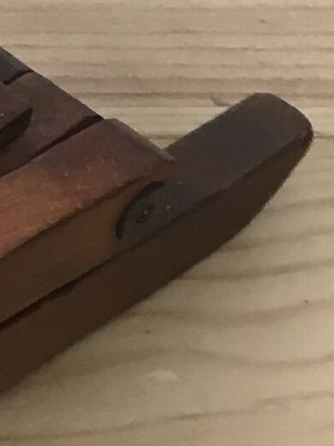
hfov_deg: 5.9
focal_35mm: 223
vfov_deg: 8.9
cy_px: 138
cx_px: -889
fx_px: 2869
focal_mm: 4.15
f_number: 2.2
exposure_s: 1/33
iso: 32
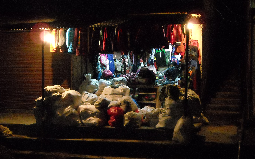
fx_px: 368
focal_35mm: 53
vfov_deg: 24.4
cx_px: 125
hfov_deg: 38.2
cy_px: 89
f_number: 3.1
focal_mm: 7.1
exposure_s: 1/15
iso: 800
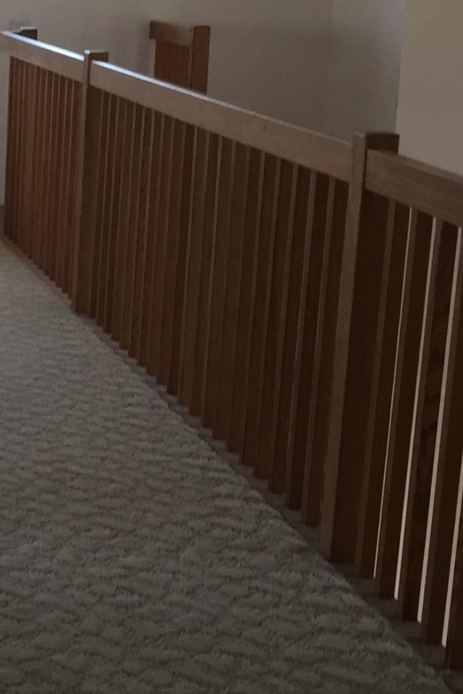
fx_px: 1717
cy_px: 267
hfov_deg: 13.1
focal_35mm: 89
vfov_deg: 22.8
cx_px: -484
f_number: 2.2
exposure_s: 1/120
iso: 50
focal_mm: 4.15
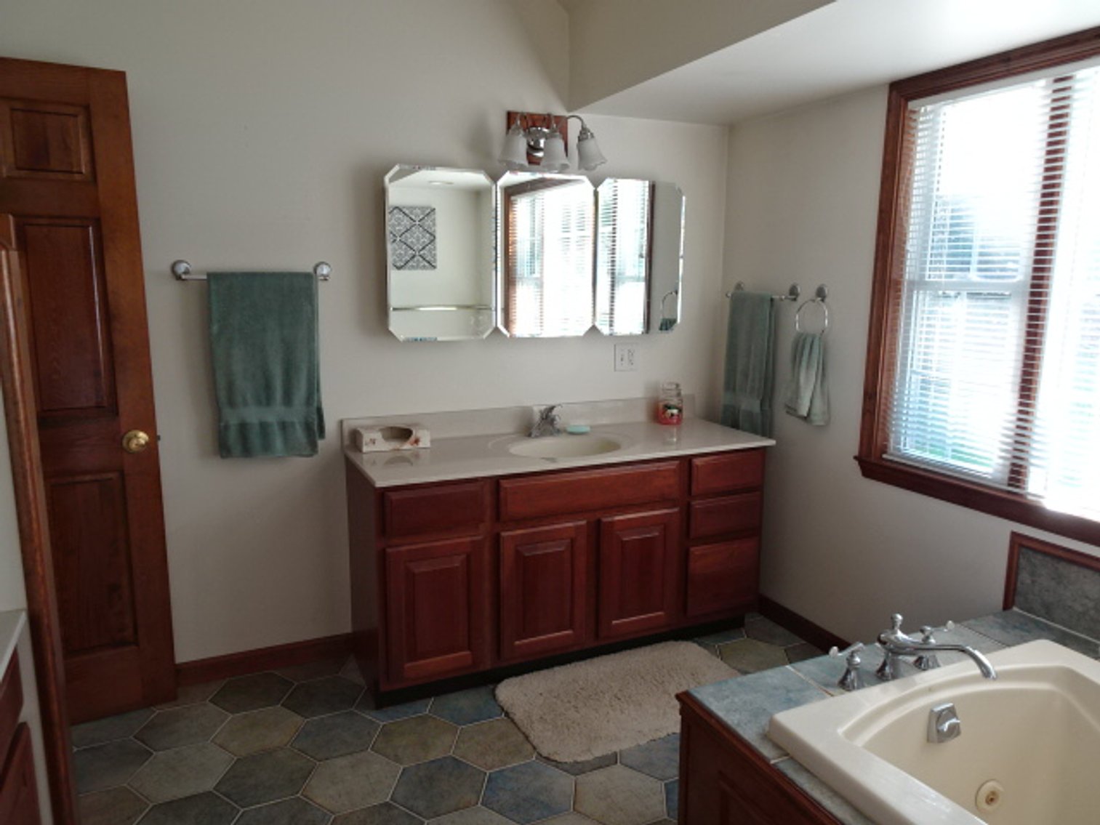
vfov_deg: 56.8
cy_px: 412
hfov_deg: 71.6
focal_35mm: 24
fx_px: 763
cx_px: 550
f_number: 3.5
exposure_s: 1/30
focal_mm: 4.1
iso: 100
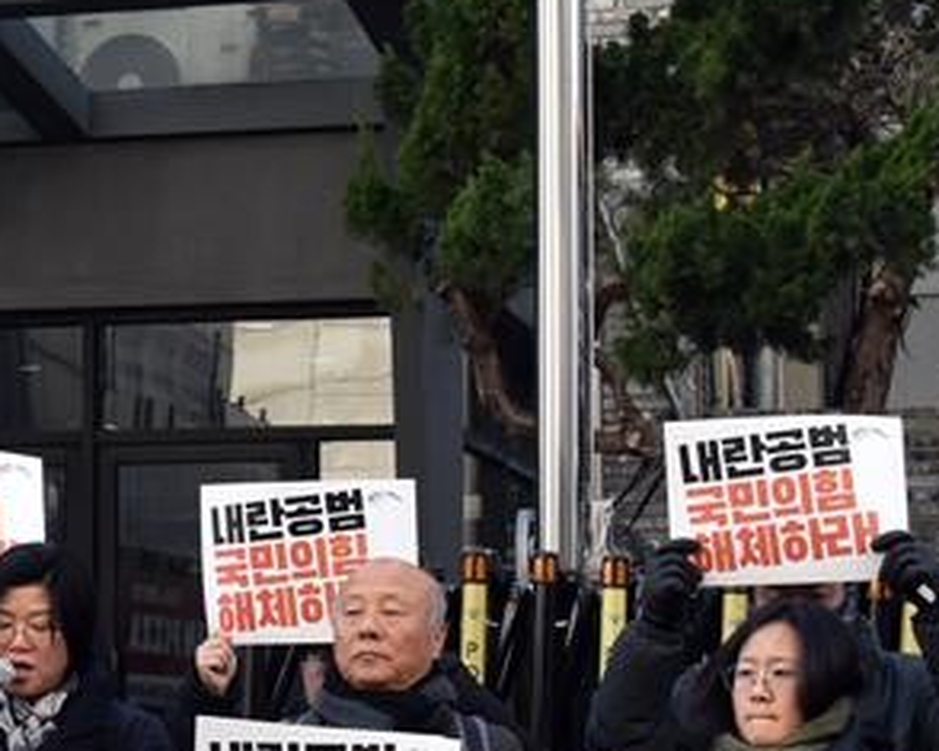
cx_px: -316
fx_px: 3000
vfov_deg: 14.2
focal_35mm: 108
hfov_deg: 16.7
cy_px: 638
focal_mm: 22
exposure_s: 1/250
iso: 400
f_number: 8
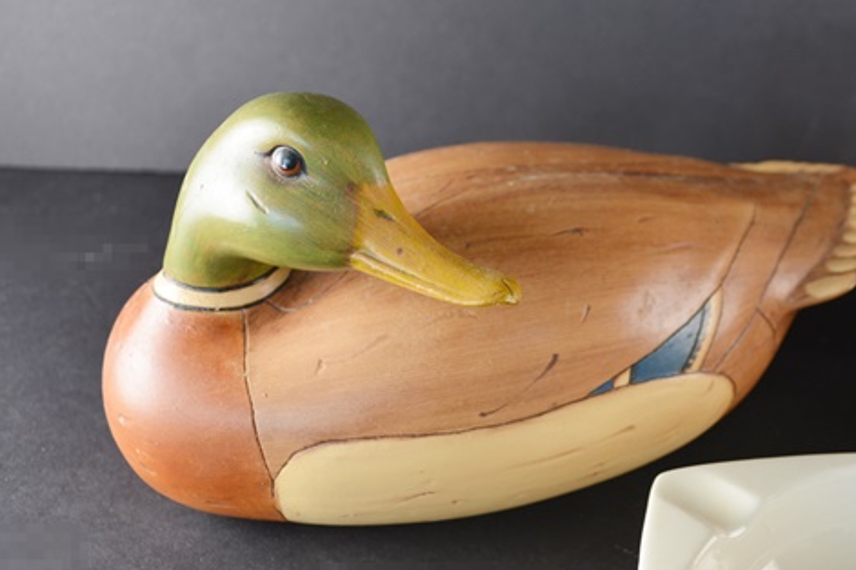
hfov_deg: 46.0
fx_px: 999
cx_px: 529
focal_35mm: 42
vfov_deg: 31.9
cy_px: 281
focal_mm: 22
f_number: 4.5
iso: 400
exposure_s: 1/80
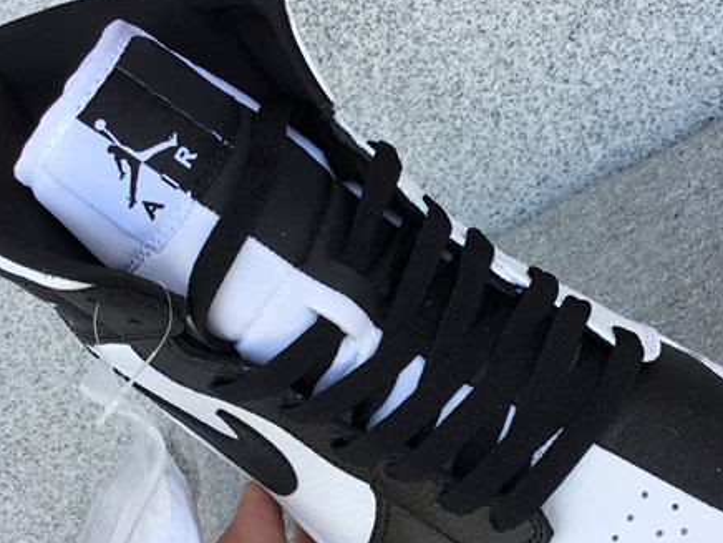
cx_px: 466
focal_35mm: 64
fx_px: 1337
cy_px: 336
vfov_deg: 22.9
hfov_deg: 30.1
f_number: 2.4
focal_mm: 3.3
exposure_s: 1/130
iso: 25
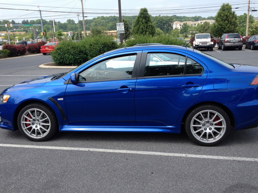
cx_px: 127
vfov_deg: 37.7
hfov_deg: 49.0
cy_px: 96
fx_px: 283
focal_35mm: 38
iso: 64
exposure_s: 1/876
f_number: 2.4
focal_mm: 4.28
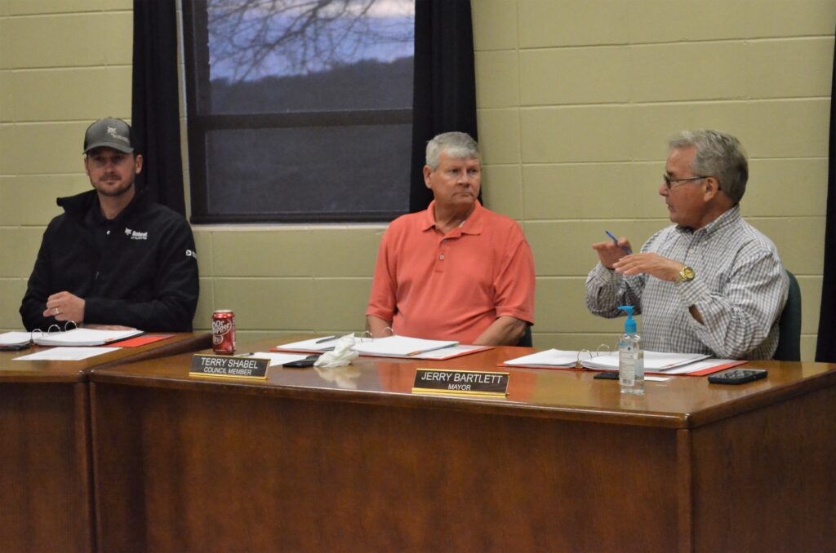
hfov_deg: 24.7
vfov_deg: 16.5
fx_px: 1912
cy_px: 276
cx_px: 418
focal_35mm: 82
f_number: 5.6
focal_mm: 55
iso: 6400
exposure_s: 1/400
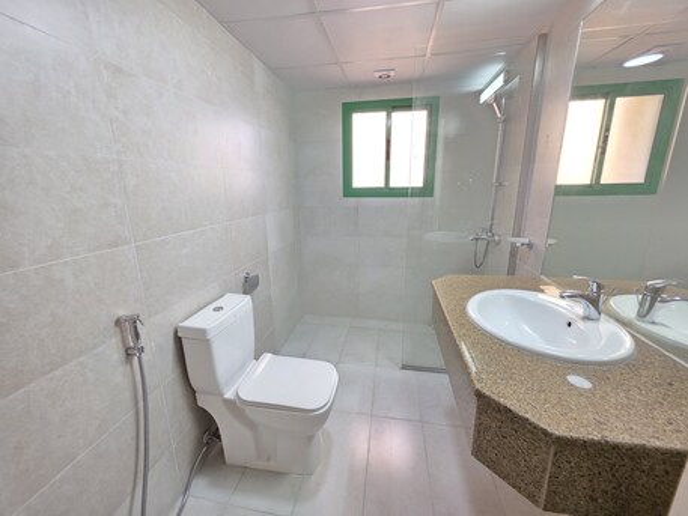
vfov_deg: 89.9
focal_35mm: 13
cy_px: 258
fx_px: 258
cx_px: 344
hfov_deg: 106.2
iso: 160
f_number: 1.9
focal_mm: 2.2
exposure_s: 1/100
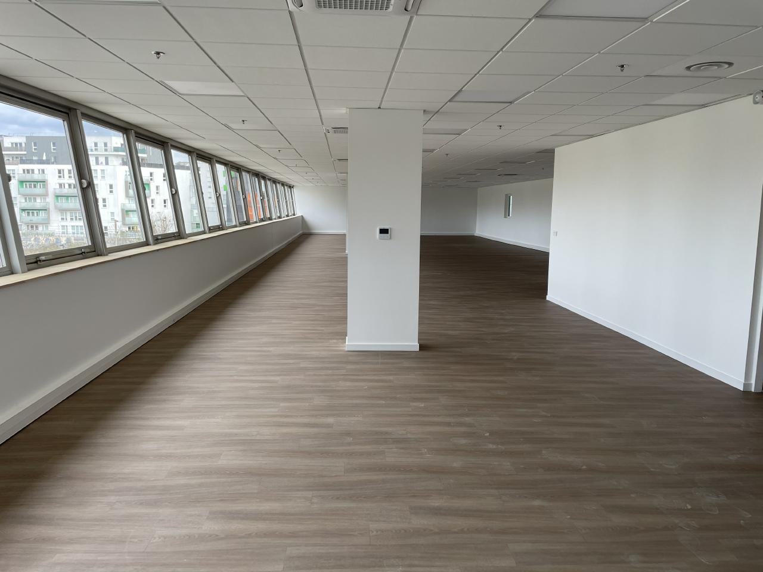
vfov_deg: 53.1
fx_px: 573
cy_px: 286
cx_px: 382
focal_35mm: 26
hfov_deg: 67.3
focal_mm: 4.2
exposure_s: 1/121
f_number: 1.6
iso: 50
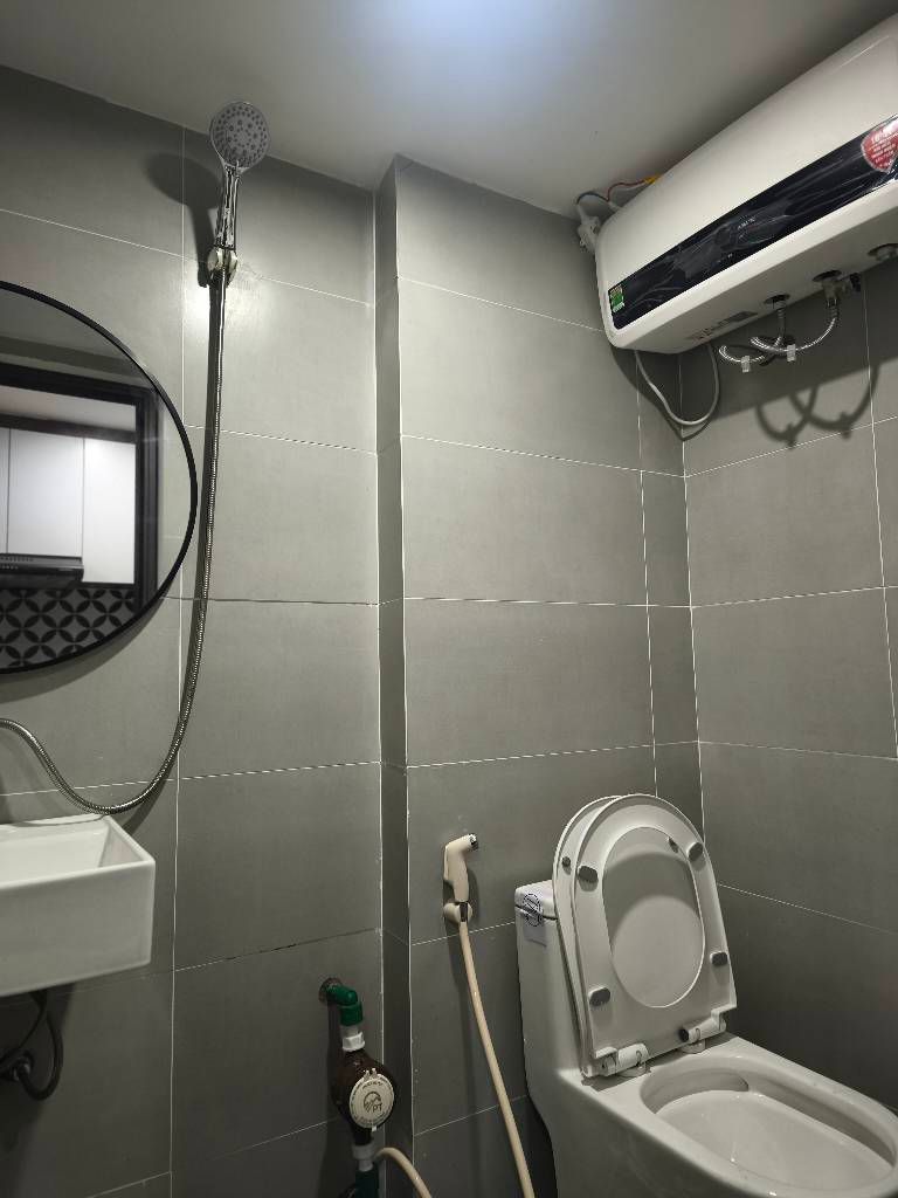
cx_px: 449
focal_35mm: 23
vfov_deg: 73.9
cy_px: 599
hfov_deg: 58.9
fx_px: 796
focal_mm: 5.35
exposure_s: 1/50
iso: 640
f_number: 1.7
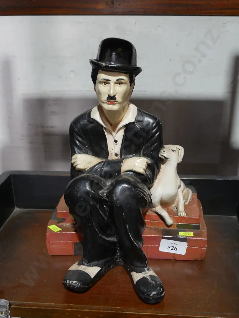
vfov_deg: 49.0
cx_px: 120
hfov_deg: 37.8
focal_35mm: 38
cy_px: 159
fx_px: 350
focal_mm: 19
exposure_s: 1/60
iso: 400
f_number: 4.1
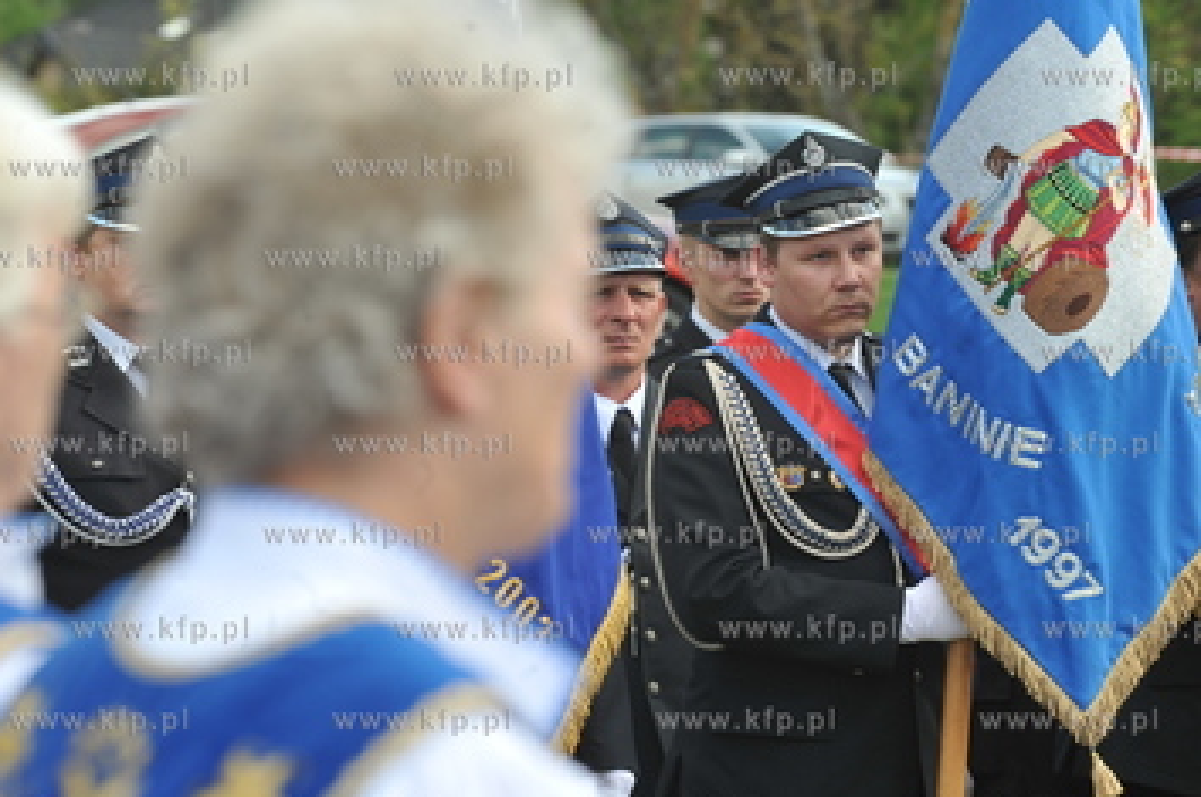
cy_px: 397
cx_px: 604
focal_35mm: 181
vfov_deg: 7.6
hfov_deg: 11.4
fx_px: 6030
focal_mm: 160
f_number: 8
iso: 400
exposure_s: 1/250
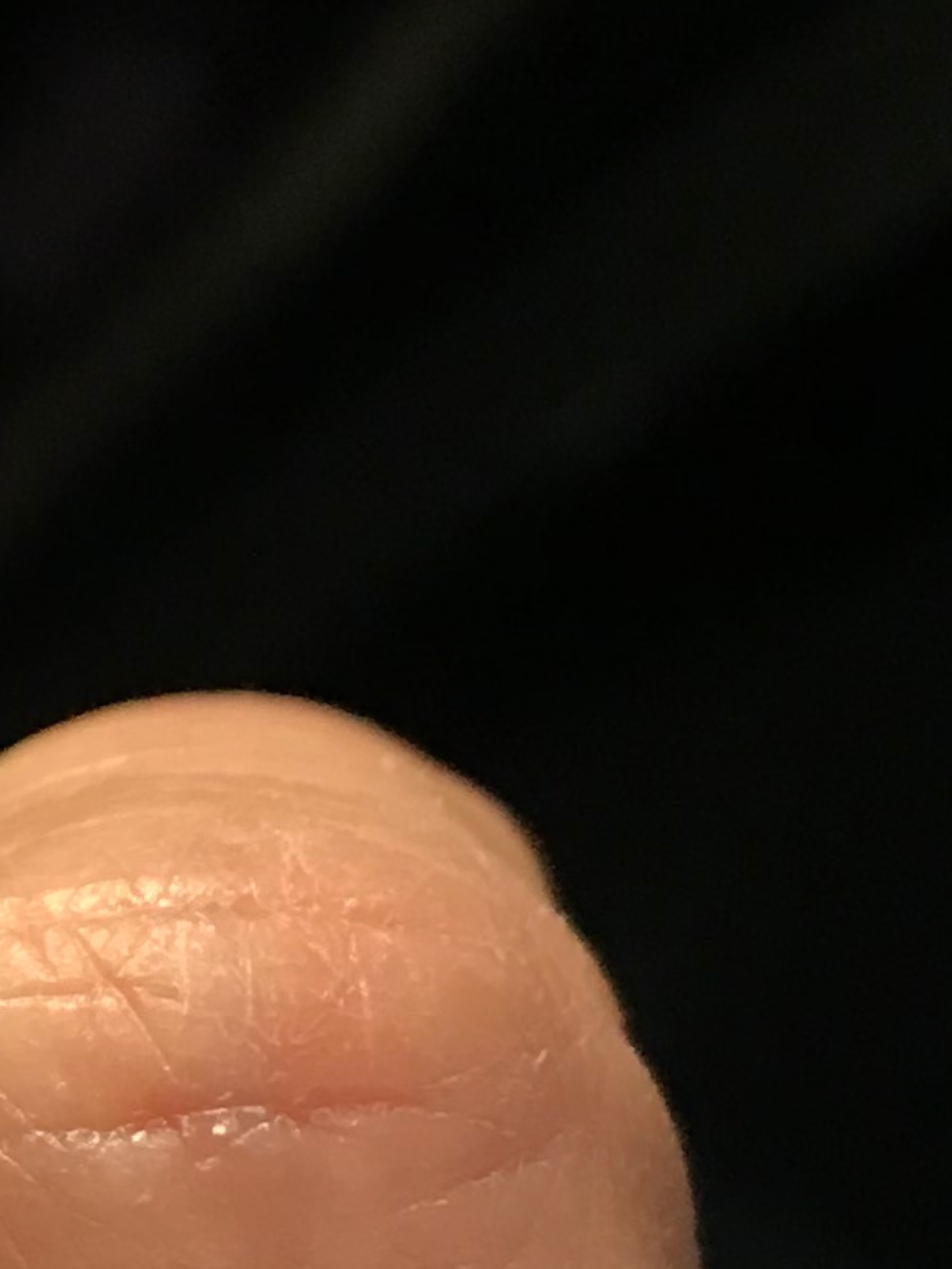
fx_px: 4436
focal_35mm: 121
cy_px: 972
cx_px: -427
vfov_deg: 16.2
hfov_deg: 11.8
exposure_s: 1/25
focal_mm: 3.99
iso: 40
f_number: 1.8
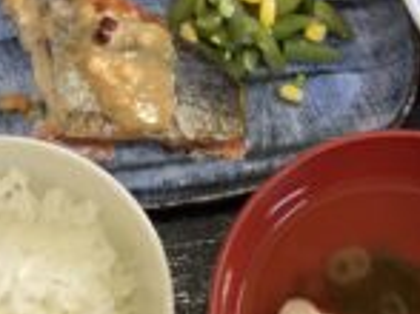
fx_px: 958
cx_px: 193
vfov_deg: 18.5
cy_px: 76
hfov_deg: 24.7
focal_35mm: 79
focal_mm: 3.3
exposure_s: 1/60
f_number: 2.4
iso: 320
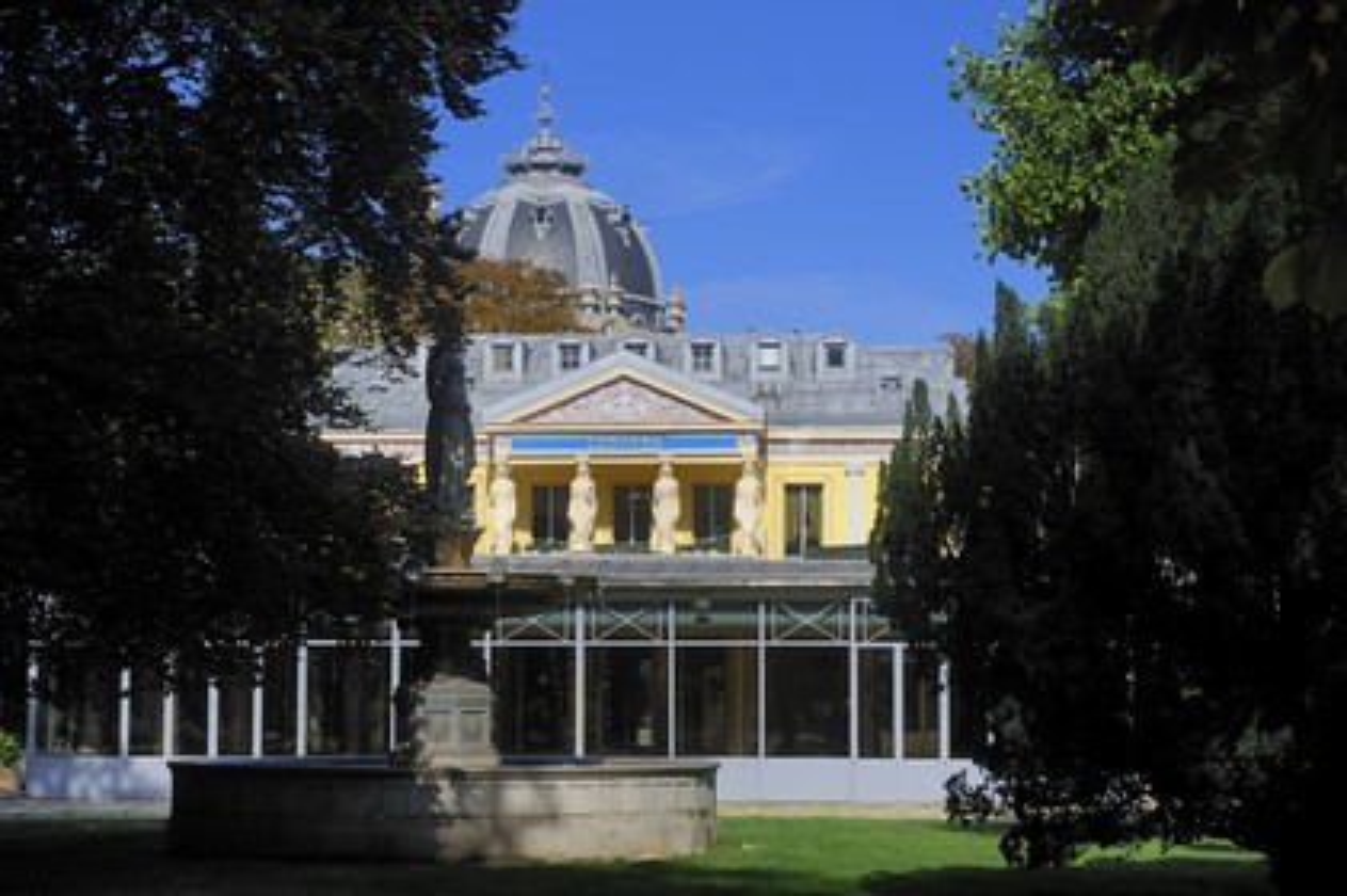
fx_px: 2916
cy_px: 448
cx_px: 674
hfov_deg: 26.0
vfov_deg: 17.5
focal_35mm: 78
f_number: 11
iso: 200
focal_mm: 78
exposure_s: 1/200
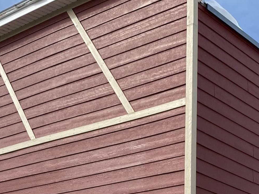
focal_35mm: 81
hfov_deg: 24.1
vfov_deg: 17.4
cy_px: 230
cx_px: 128
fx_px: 606
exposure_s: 1/3205
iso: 32
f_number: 1.8
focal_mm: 4.25
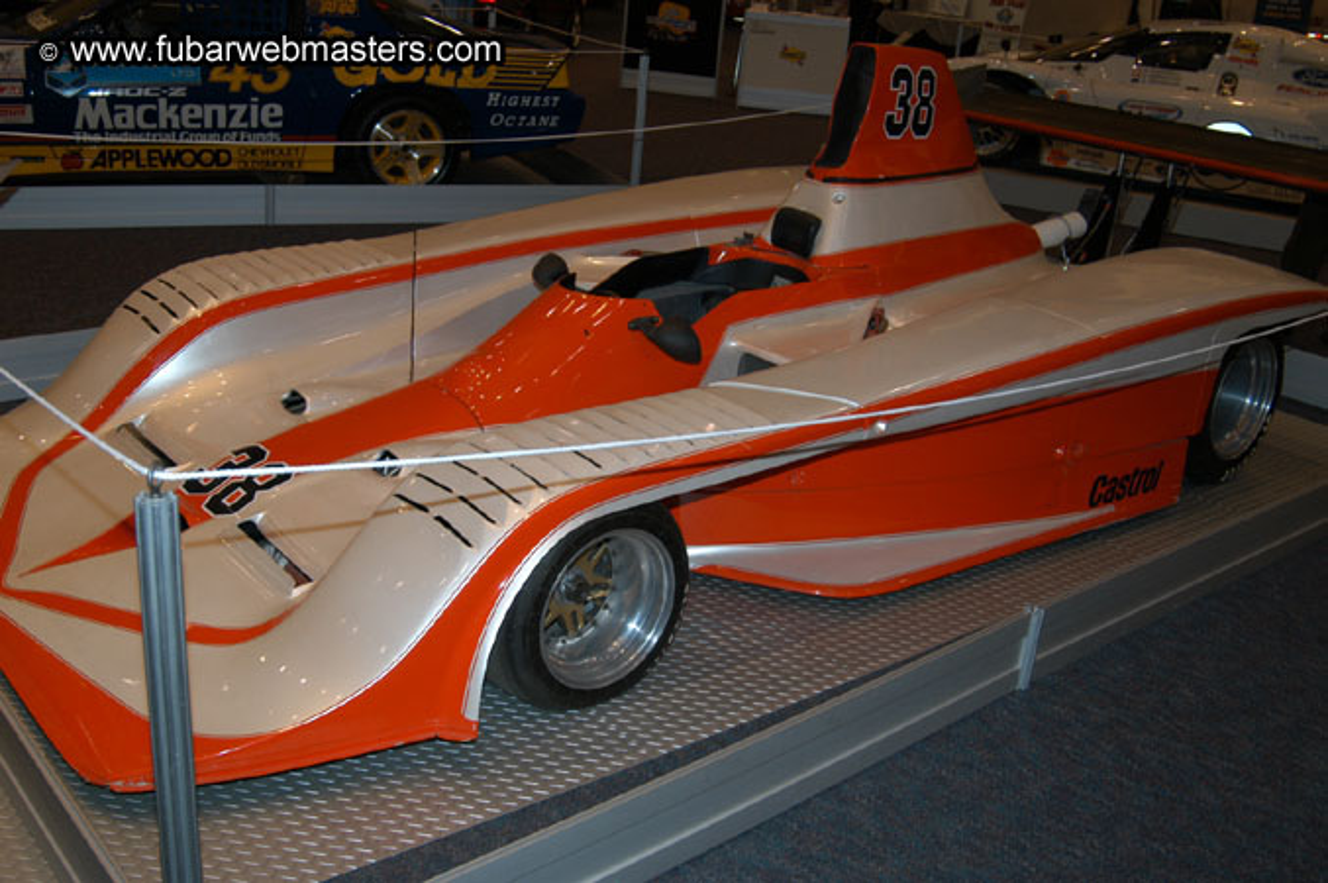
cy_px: 442
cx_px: 664
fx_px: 1327
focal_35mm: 36
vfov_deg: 36.8
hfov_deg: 53.2
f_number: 5
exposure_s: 1/60
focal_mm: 24
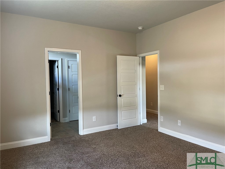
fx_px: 162
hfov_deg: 69.4
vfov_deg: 54.9
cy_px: 84
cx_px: 112
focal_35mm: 25
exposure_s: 1/60
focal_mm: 5.1
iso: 200
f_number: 1.6
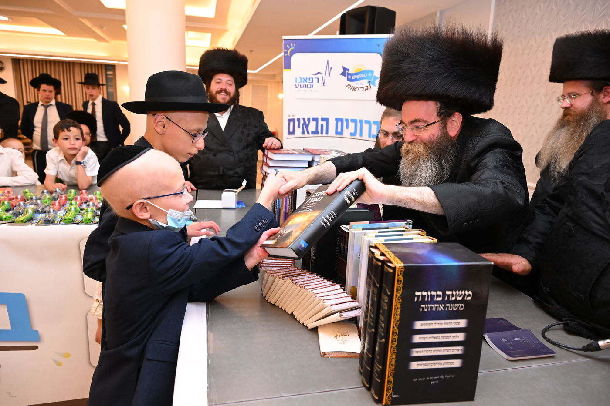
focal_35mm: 24
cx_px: 305
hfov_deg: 73.8
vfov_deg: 53.1
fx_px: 407
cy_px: 203
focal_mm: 24
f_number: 4.5
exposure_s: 1/160
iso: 2500
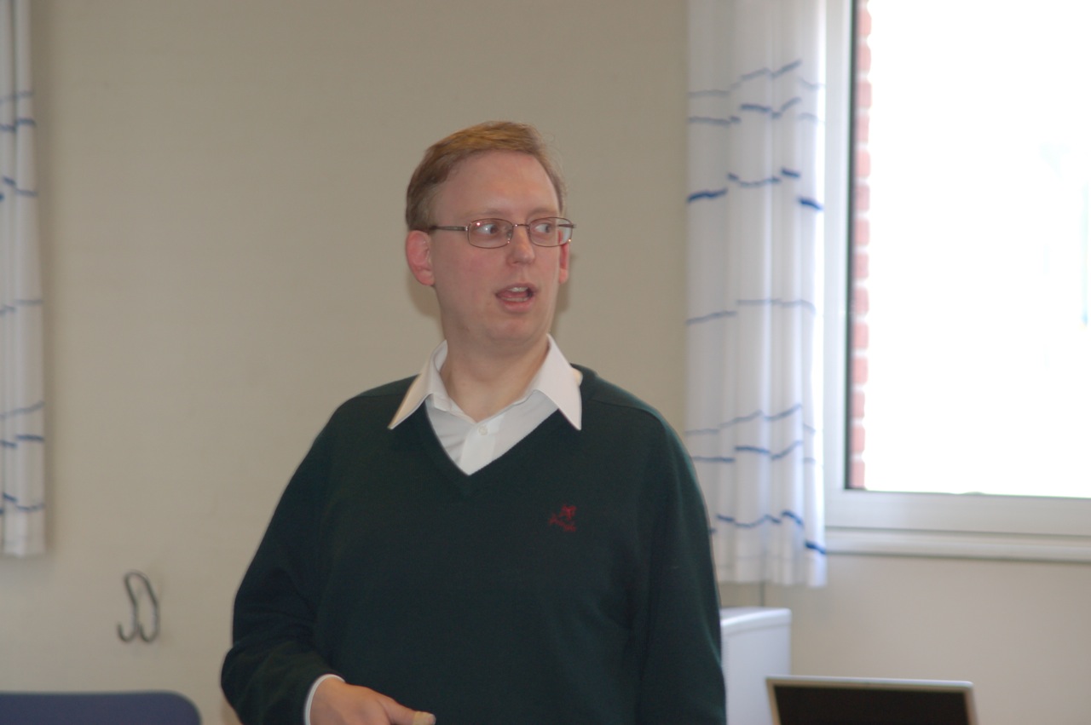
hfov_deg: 13.1
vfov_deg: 8.7
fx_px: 4769
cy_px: 362
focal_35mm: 158
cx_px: 546
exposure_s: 1/80
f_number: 4
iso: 400
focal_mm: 105
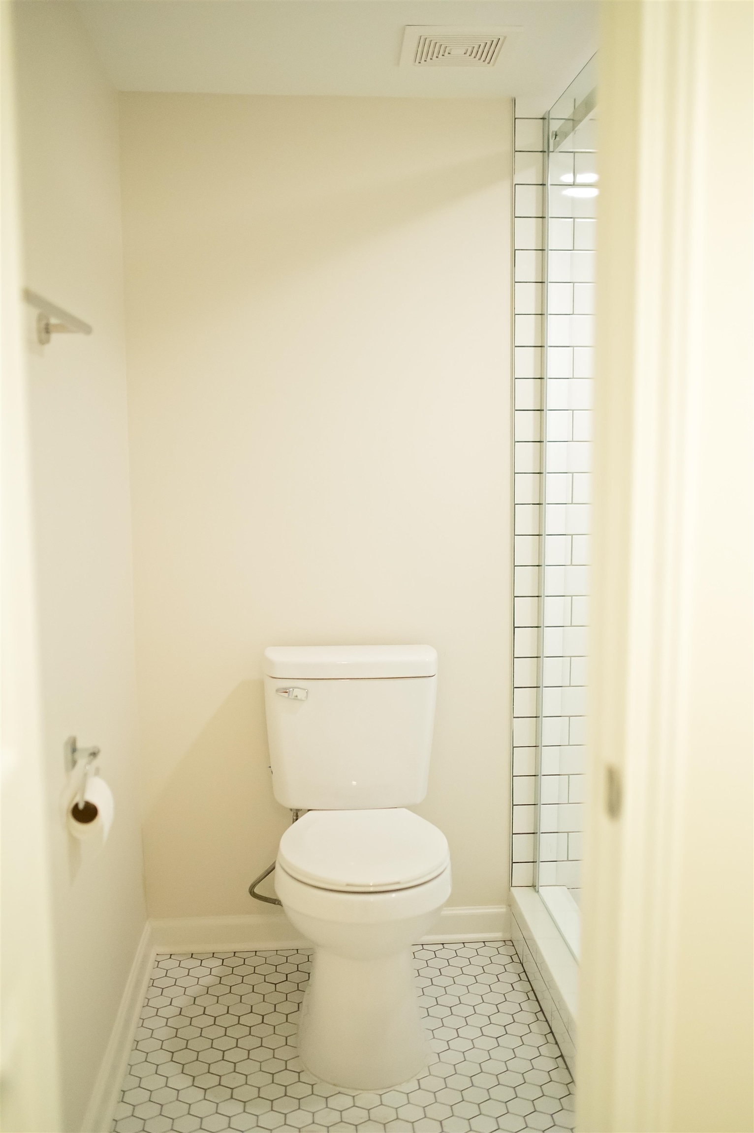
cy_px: 566
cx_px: 377
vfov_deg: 54.5
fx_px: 1101
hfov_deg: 37.8
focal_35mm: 35
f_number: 1.8
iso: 10000
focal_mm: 35
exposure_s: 1/3200
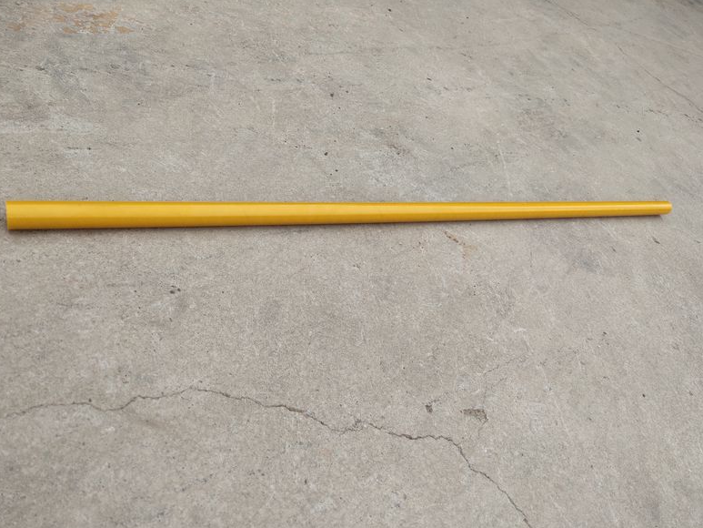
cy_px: 270
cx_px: 355
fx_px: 609
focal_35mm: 30
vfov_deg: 46.8
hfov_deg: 60.0
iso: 50
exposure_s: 1/585
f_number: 1.8
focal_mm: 4.27
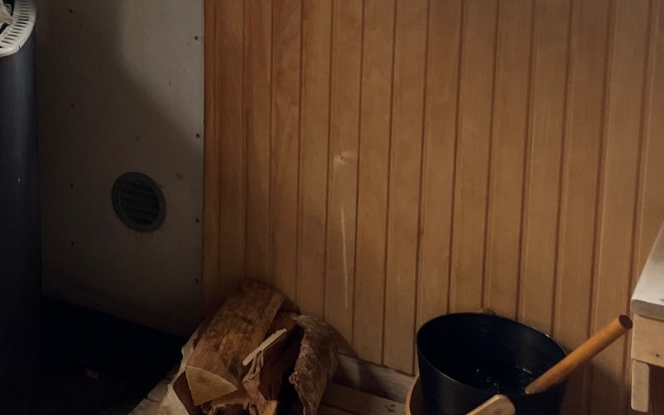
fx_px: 1249
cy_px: -73
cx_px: 14
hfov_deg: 28.1
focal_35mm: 69
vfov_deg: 18.0
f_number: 1.6
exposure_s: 1/162
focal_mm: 5.1
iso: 40
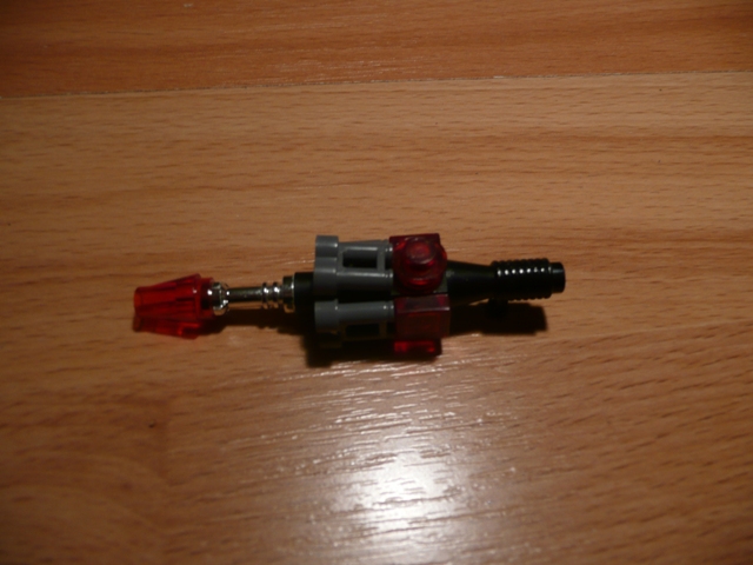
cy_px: 282
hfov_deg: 63.4
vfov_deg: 49.7
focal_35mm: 28
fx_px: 609
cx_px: 376
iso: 100
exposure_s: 1/40
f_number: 3.3
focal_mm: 4.6
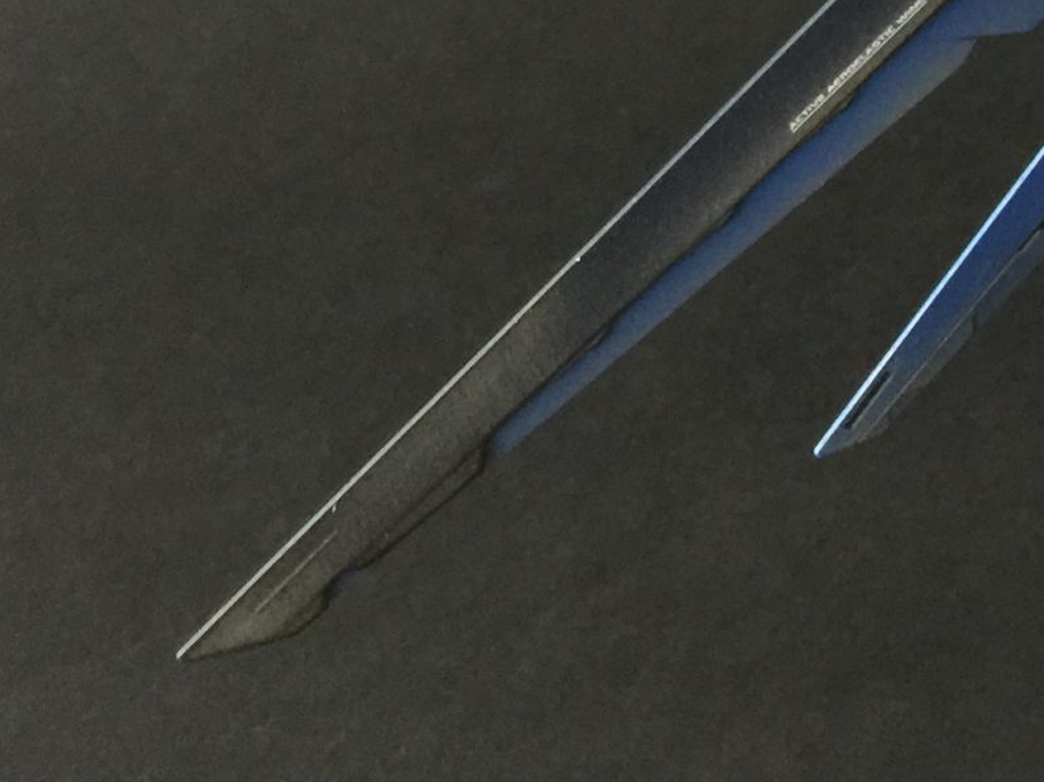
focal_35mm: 94
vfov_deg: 14.5
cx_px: 1372
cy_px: -450
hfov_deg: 19.2
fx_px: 2834
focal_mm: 4.15
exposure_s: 1/10
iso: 100
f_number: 2.2
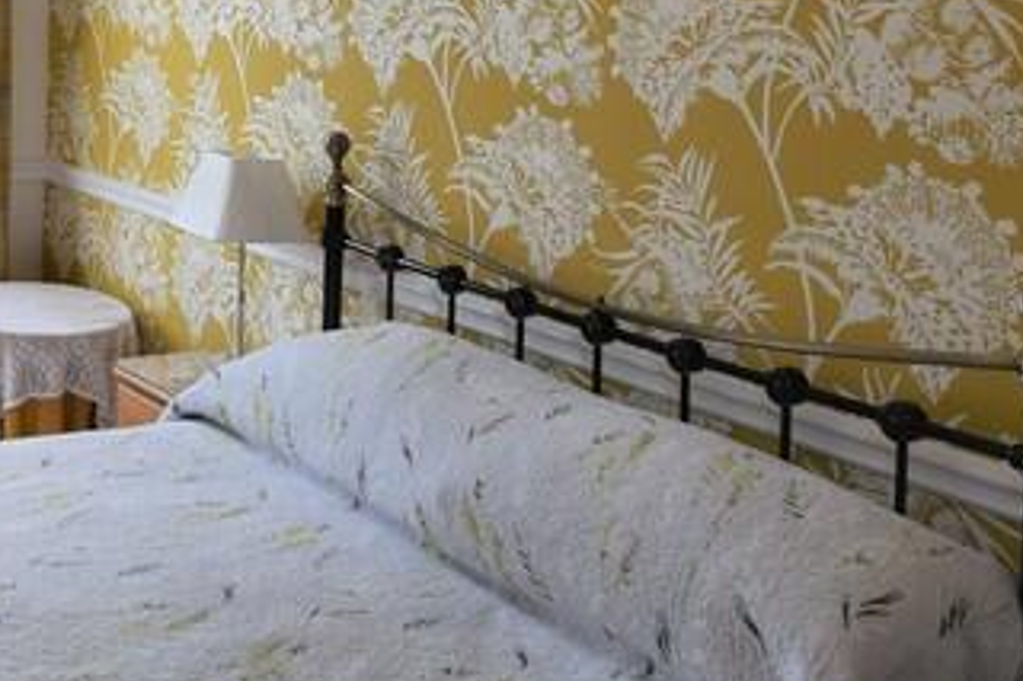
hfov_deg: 36.3
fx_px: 1363
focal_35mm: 48
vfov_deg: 26.3
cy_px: -24
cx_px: -35
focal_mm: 10
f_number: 7.1
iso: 400
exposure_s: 1/200
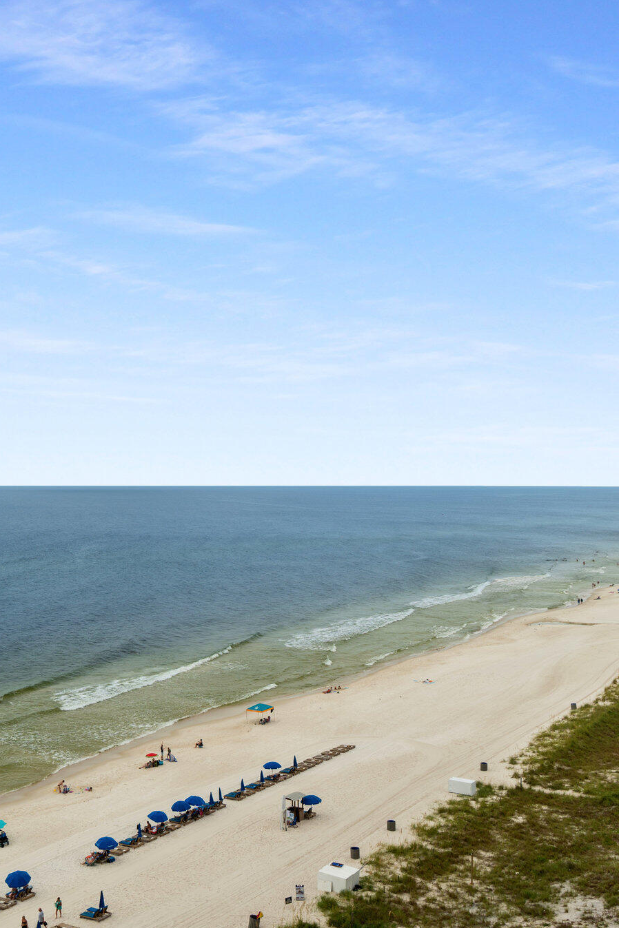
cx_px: 189
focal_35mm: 39
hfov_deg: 34.0
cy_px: 464
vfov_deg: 49.8
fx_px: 1000
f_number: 8
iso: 100
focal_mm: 17
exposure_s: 1/200
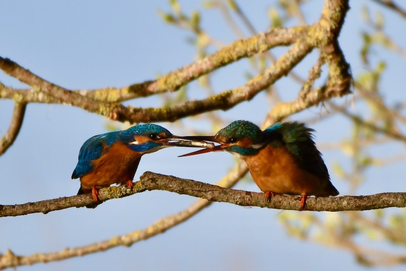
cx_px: 203
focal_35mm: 900
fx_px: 10147
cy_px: 136
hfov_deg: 2.3
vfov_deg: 1.5
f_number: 6.3
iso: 640
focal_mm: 600
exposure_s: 1/3200
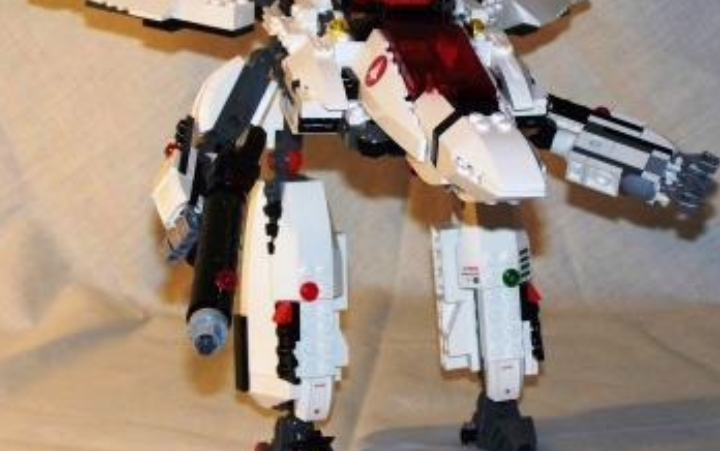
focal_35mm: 105
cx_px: 358
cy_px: 201
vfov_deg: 12.5
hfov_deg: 19.8
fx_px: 2062
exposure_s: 1/40
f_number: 3.2
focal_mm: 12.8
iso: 200
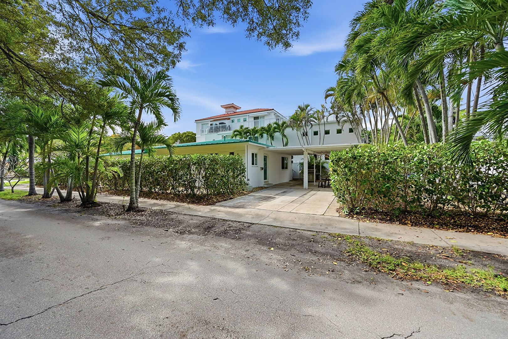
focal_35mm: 14
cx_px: 254
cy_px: 170
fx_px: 198
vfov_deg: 81.2
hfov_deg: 104.3
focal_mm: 14
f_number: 8
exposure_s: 1/8000
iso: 400
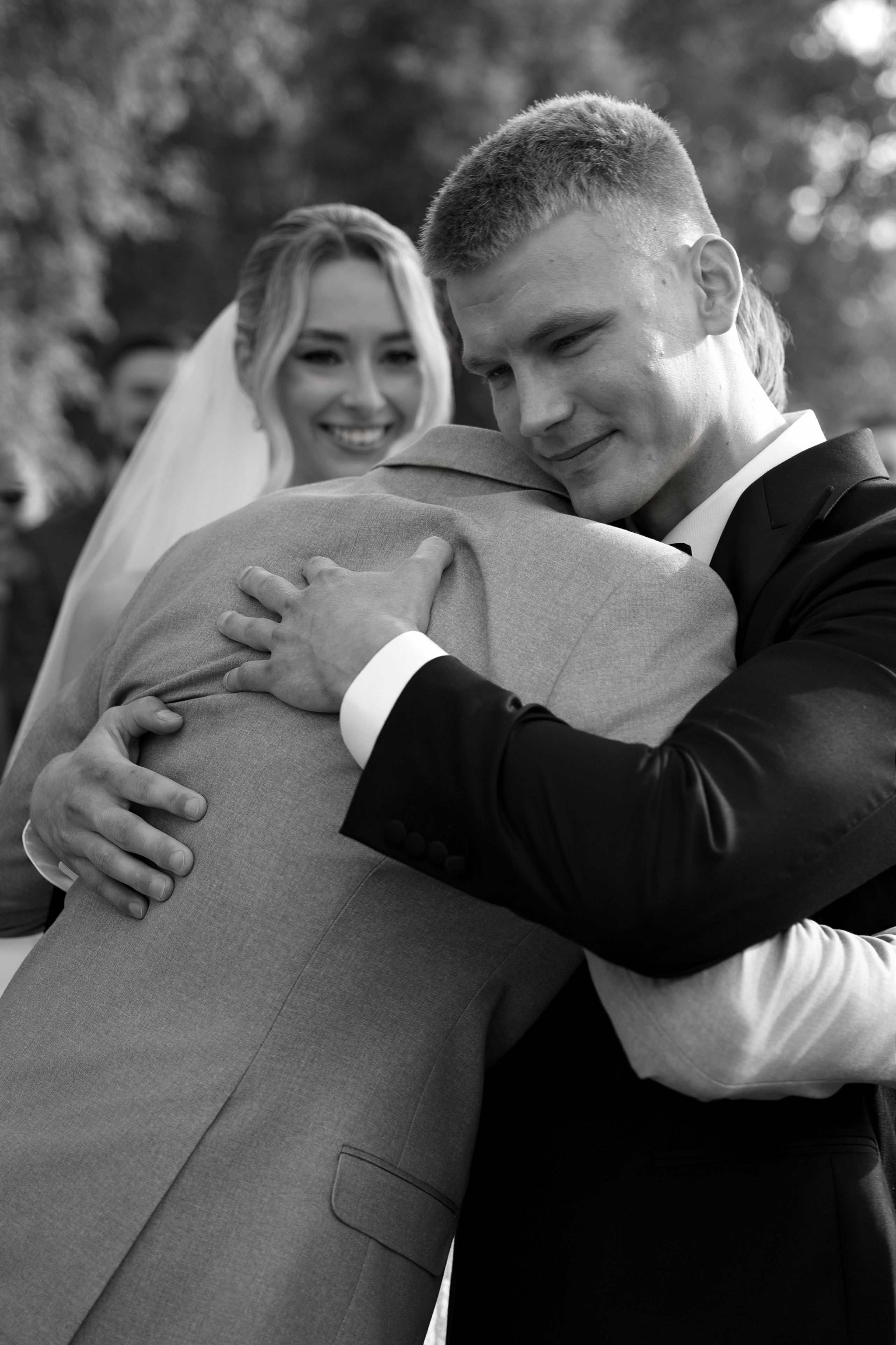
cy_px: 672
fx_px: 2128
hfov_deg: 23.8
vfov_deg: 35.1
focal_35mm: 57
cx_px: 448
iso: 50
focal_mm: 57
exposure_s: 1/250
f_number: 2.8
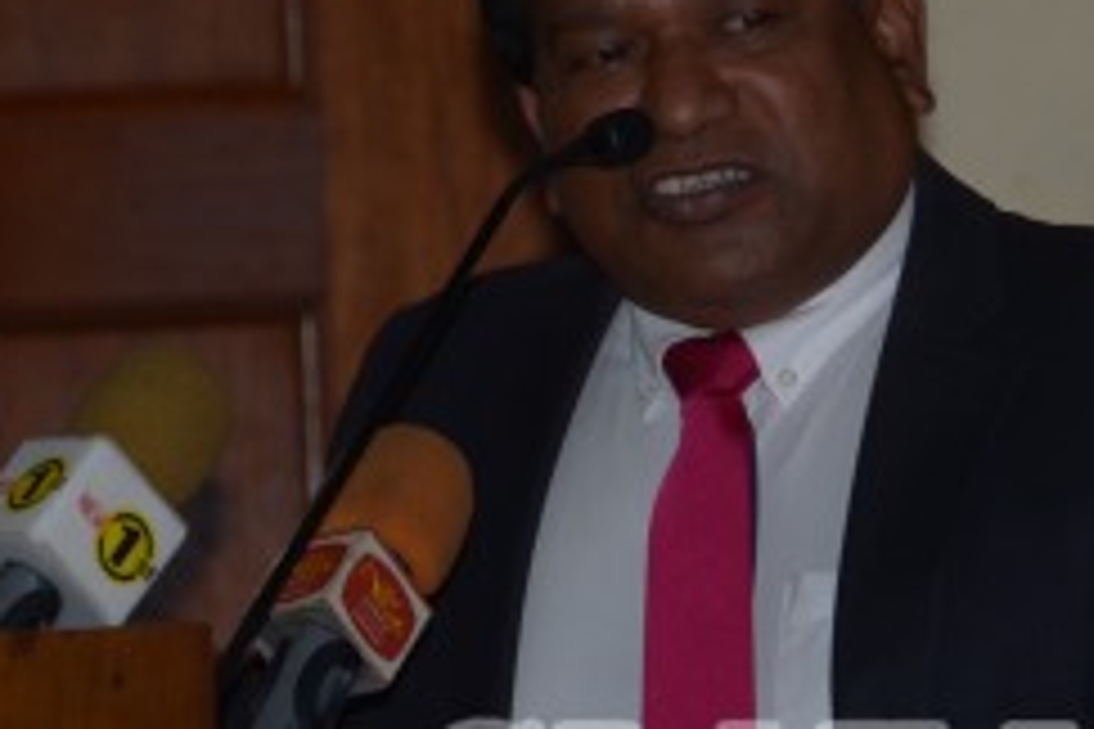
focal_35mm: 738
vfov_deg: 1.9
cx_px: 545
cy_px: 182
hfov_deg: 2.8
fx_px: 22425
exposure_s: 1/125
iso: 320
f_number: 5.6
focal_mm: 200
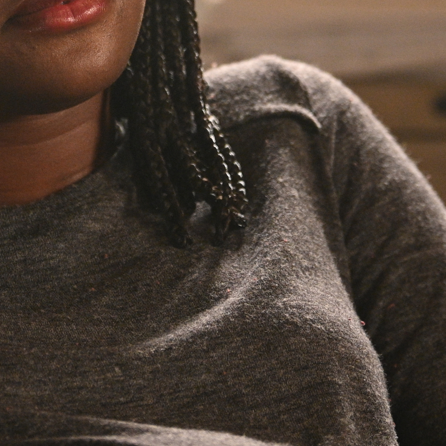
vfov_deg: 4.8
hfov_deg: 4.8
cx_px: 52
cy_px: -68
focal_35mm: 365
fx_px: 5321
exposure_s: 1/125
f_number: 2.8
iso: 3200
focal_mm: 112
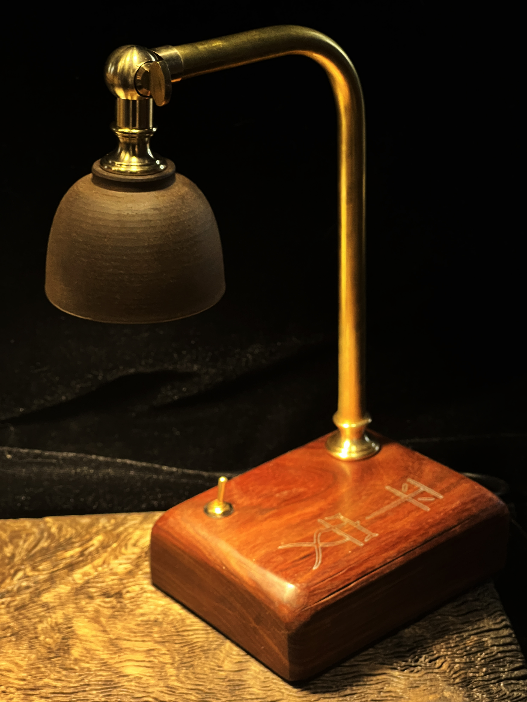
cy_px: 348
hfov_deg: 18.9
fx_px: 1583
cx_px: 266
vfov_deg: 25.0
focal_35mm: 78
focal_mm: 9
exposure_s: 1/50
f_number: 2.8
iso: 320
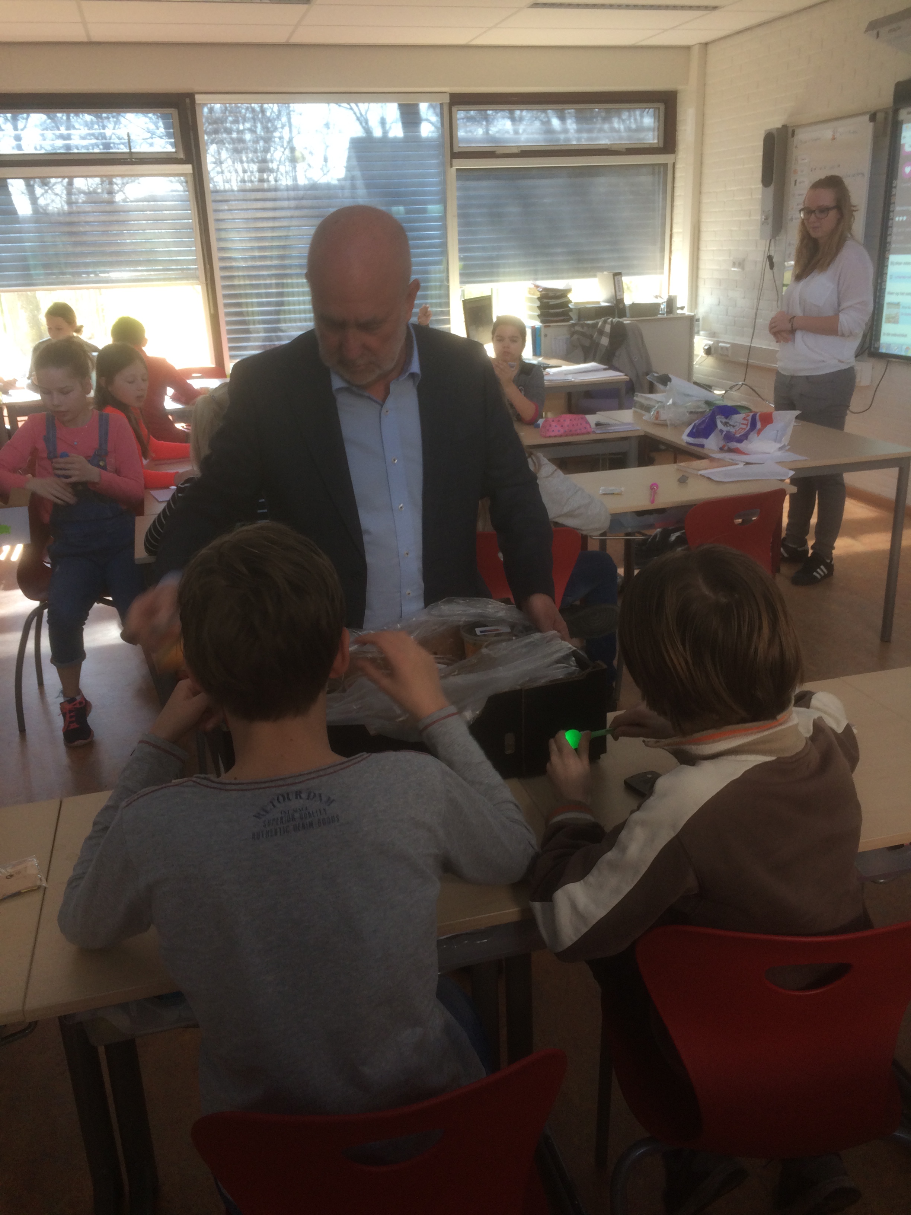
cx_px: 456
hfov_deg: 48.2
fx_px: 1018
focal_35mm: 29
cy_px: 608
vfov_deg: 61.7
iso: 50
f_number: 2.2
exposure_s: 1/33
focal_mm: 4.15
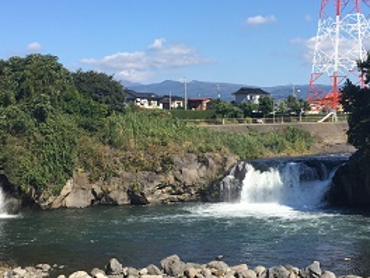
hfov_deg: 31.6
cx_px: 211
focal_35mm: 61
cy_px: 155
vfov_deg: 24.0
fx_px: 652
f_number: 2.2
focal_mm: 4.15
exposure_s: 1/1522
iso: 32
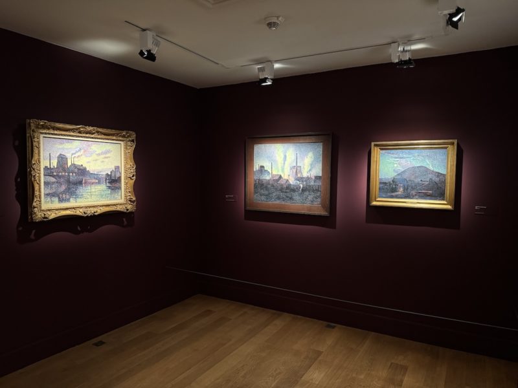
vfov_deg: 56.8
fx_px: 359
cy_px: 194
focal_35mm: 24
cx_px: 259
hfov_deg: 71.6
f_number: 1.78
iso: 1000
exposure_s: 1/28
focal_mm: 6.76
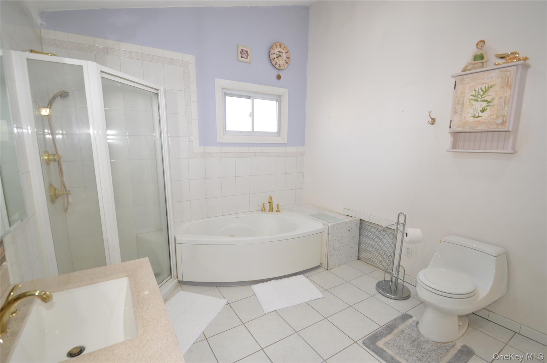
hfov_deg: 100.4
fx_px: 228
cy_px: 182
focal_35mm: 15
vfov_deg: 77.2
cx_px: 274
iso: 400
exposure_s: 1/80
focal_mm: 10
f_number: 4.5
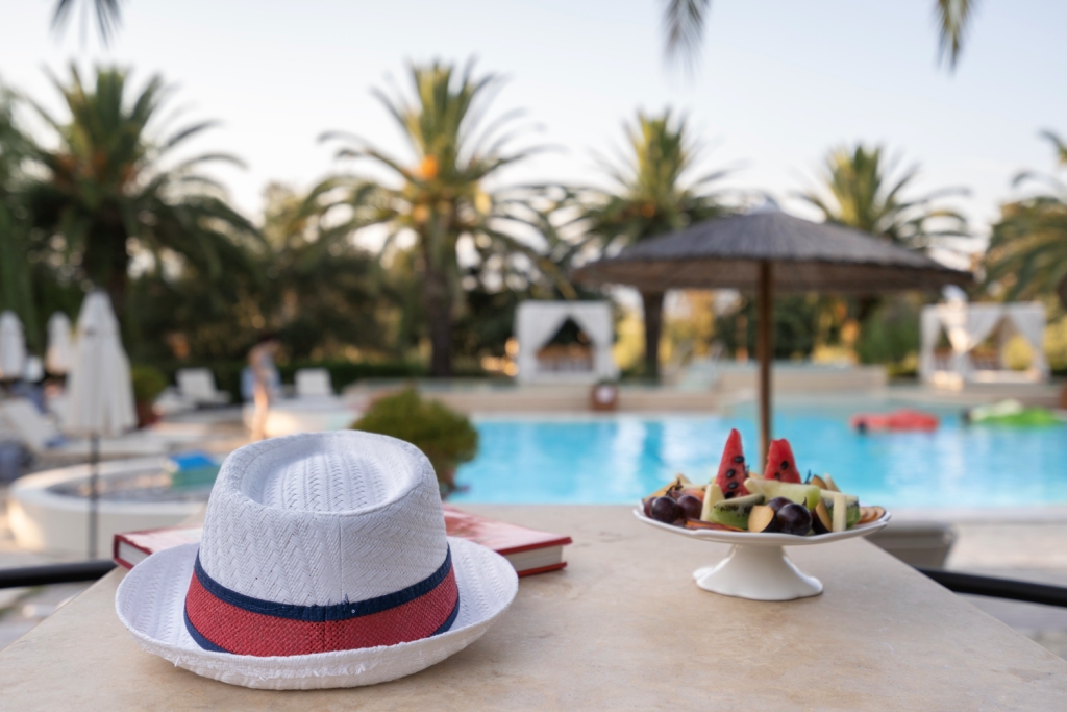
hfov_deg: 54.4
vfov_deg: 37.9
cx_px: 534
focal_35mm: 35
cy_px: 356
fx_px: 1037
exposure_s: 1/200
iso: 80
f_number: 4
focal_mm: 35
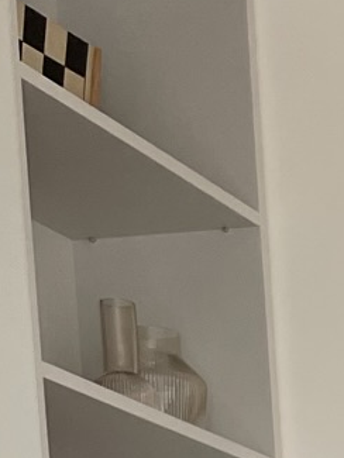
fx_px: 2172
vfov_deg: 10.1
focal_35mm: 164
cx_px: 969
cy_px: 1196
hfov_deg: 8.0
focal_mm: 4.2
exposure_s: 1/491
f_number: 1.6
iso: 32
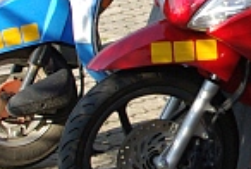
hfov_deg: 10.6
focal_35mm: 190
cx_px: 292
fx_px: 1326
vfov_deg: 7.3
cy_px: 48
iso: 200
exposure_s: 1/320
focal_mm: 23.13
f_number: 5.6
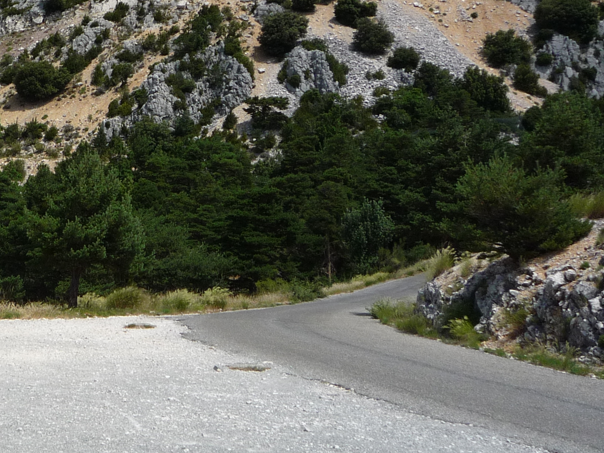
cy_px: 116
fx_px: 1169
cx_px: 29
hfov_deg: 27.6
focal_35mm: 67
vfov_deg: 21.8
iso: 100
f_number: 5.6
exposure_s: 1/500
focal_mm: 5.2
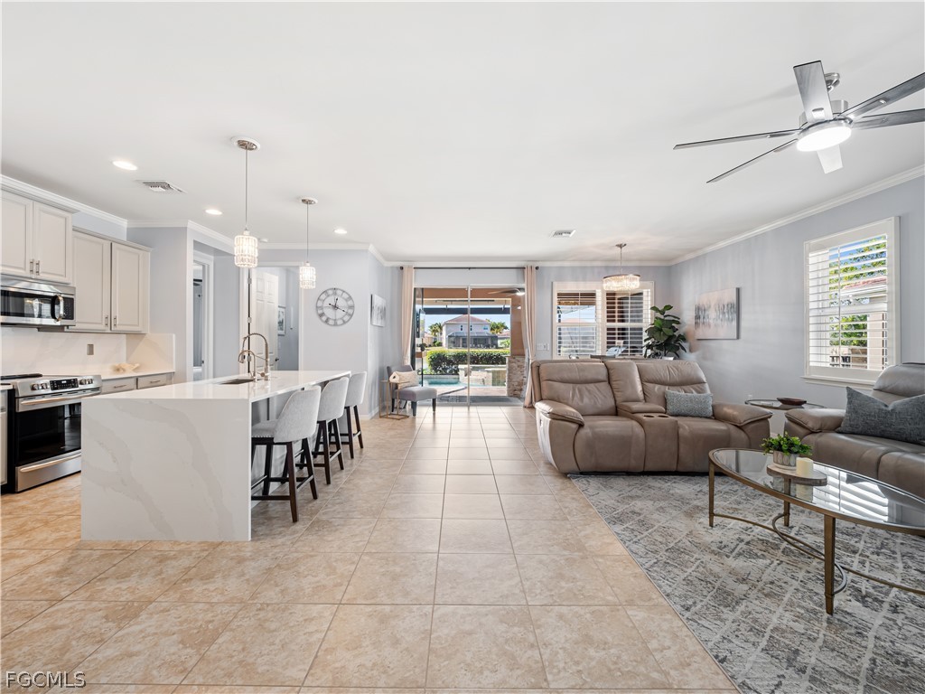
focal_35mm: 14
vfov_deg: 85.7
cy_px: 347
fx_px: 374
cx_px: 462
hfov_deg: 102.1
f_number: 7.1
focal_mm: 7
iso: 200
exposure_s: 1/6
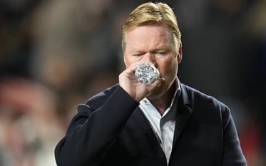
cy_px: 134
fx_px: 7712
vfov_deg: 1.2
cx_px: 158
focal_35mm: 1064
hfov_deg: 2.0
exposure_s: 1/2000
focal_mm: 400
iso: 3200
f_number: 2.8
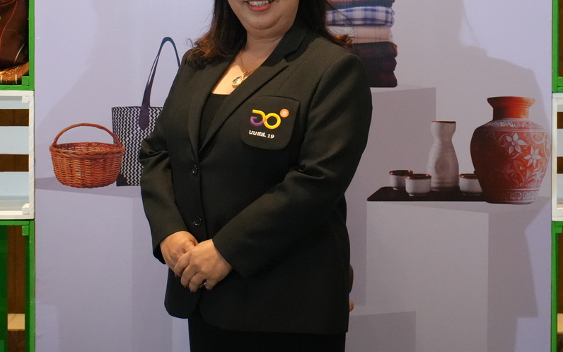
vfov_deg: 13.9
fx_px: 1411
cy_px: -16
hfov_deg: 22.6
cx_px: 300
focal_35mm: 92
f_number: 4.5
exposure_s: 1/160
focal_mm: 41
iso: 6400
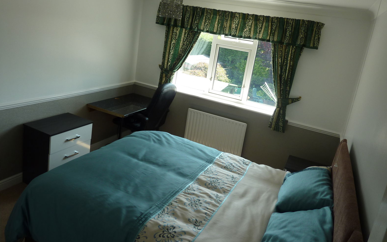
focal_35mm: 27
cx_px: 193
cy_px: 99
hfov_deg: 68.4
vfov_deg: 45.8
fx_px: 285
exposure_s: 1/80
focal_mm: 4.1
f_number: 3.3
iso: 80
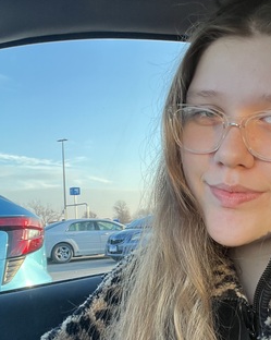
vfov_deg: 39.3
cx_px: 195
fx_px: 472
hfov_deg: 31.6
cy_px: 212
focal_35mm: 47
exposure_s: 1/80
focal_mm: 2.71
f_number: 2.2
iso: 100
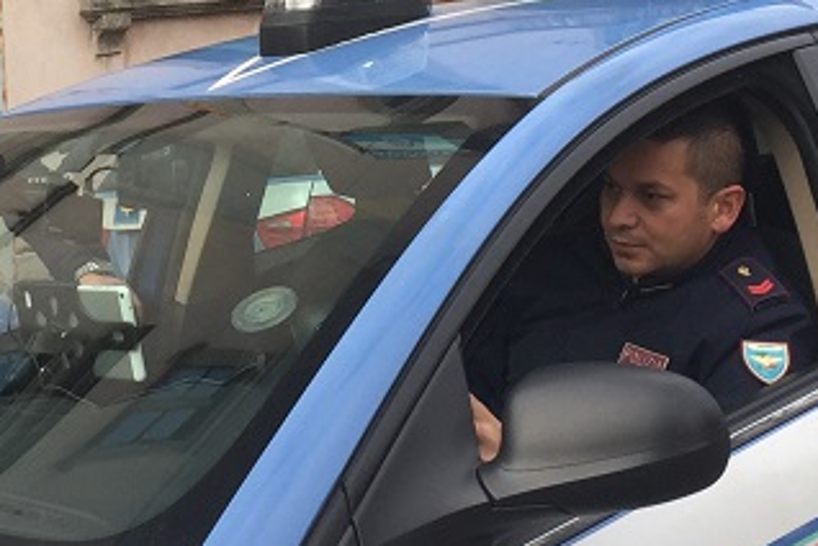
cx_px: 250
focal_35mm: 93
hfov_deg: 21.8
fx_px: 2113
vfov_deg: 14.3
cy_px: -84
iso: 32
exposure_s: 1/430
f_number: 2.2
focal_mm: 4.15
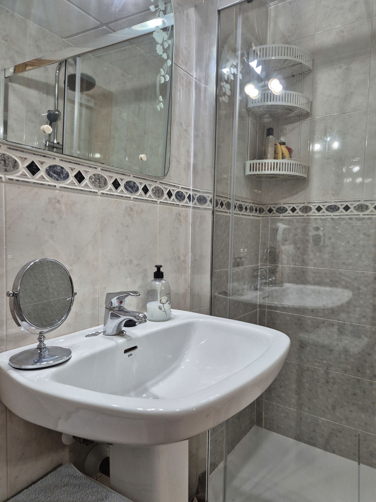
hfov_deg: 58.9
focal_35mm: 23
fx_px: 333
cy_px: 251
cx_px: 188
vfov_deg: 73.9
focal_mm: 5.4
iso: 160
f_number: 1.8
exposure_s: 1/100
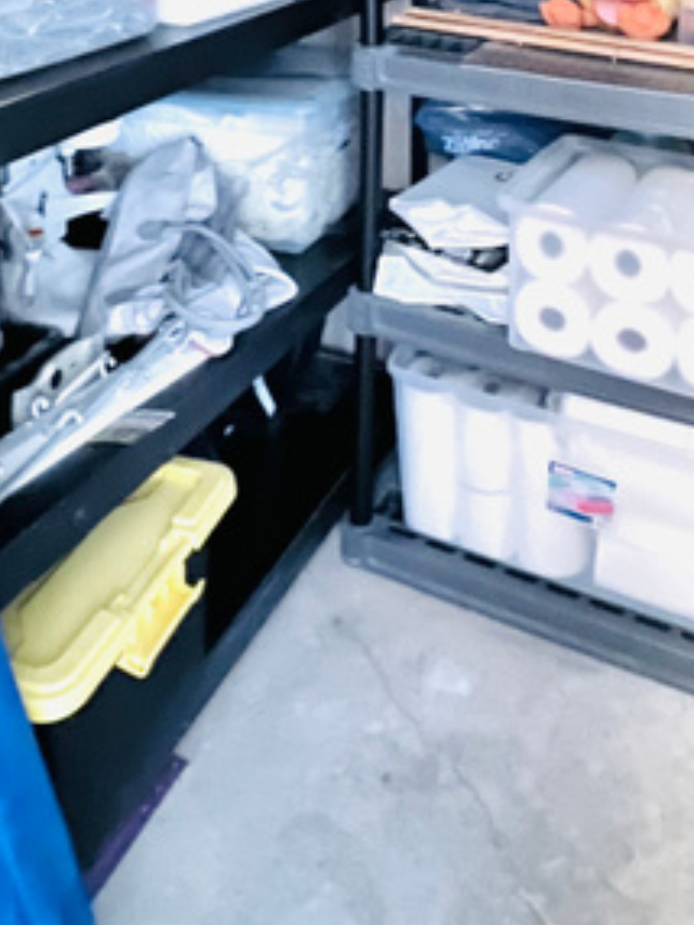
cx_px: 425
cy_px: -36
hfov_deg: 40.5
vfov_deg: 43.6
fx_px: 935
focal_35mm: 35
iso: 1250
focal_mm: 1.57
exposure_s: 1/9
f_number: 1.8
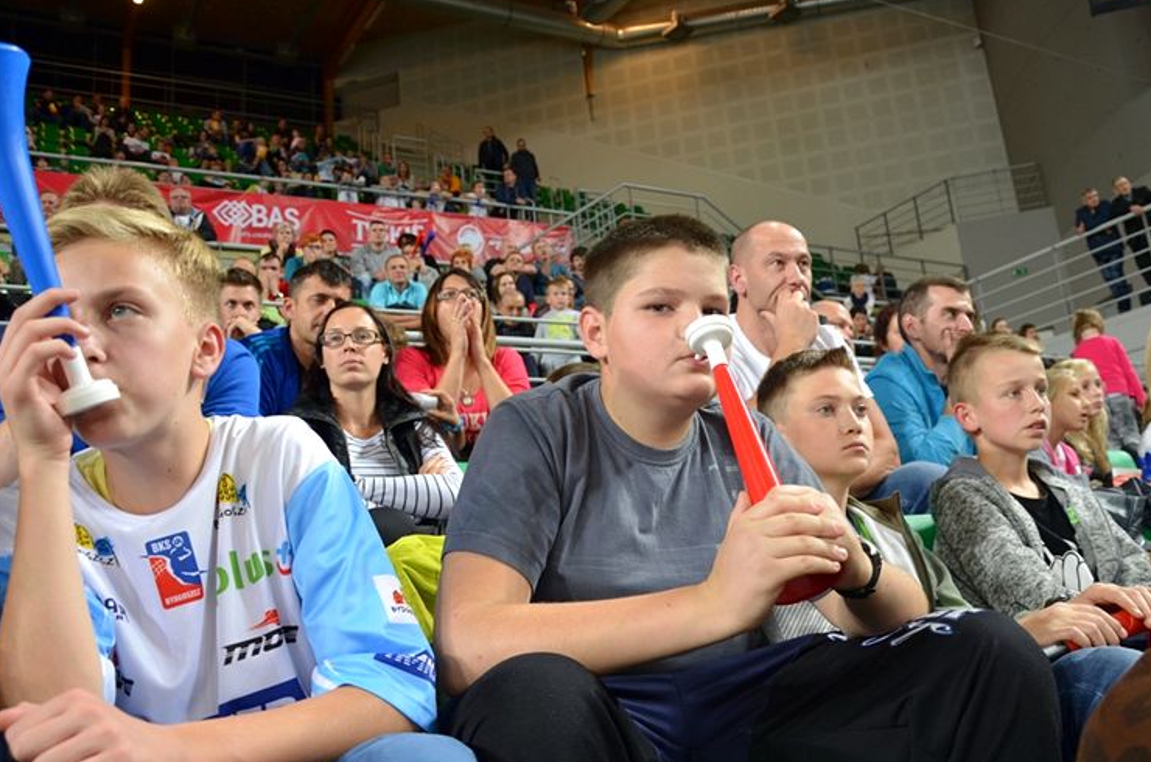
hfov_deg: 60.4
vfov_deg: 42.1
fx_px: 989
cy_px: 365
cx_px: 579
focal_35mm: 31
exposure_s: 1/60
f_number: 4
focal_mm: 18
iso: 450
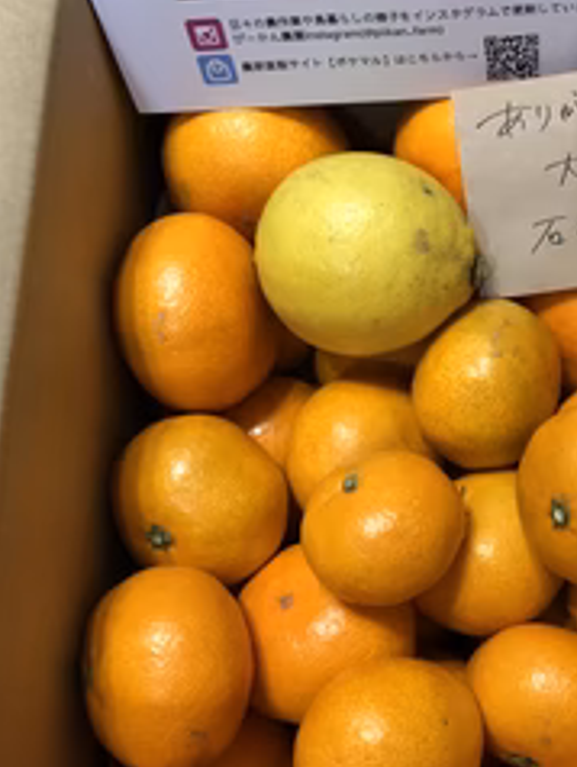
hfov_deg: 30.1
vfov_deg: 40.3
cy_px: 435
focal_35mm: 47
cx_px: 467
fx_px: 1043
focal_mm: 3.99
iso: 100
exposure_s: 1/13
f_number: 1.8
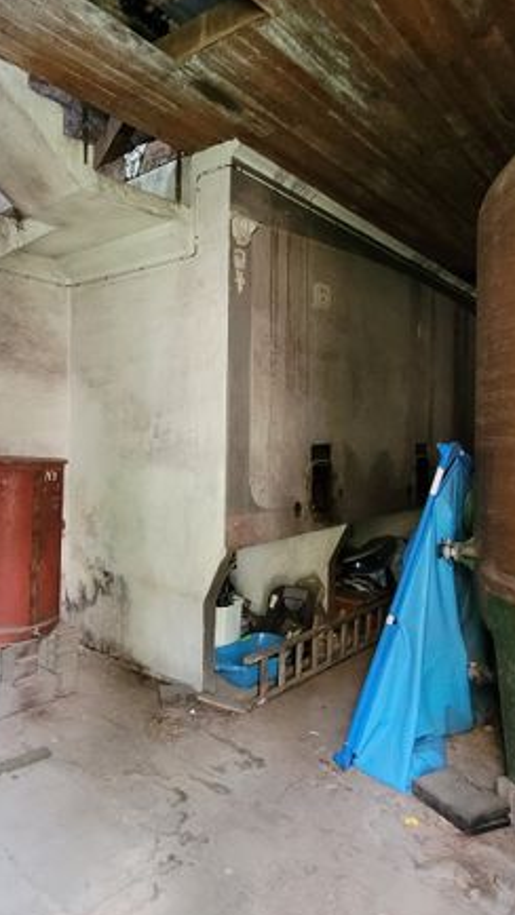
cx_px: 185
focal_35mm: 23
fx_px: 559
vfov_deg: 78.6
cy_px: 422
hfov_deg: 48.9
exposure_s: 1/25
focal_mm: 1.74
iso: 640
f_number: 2.2
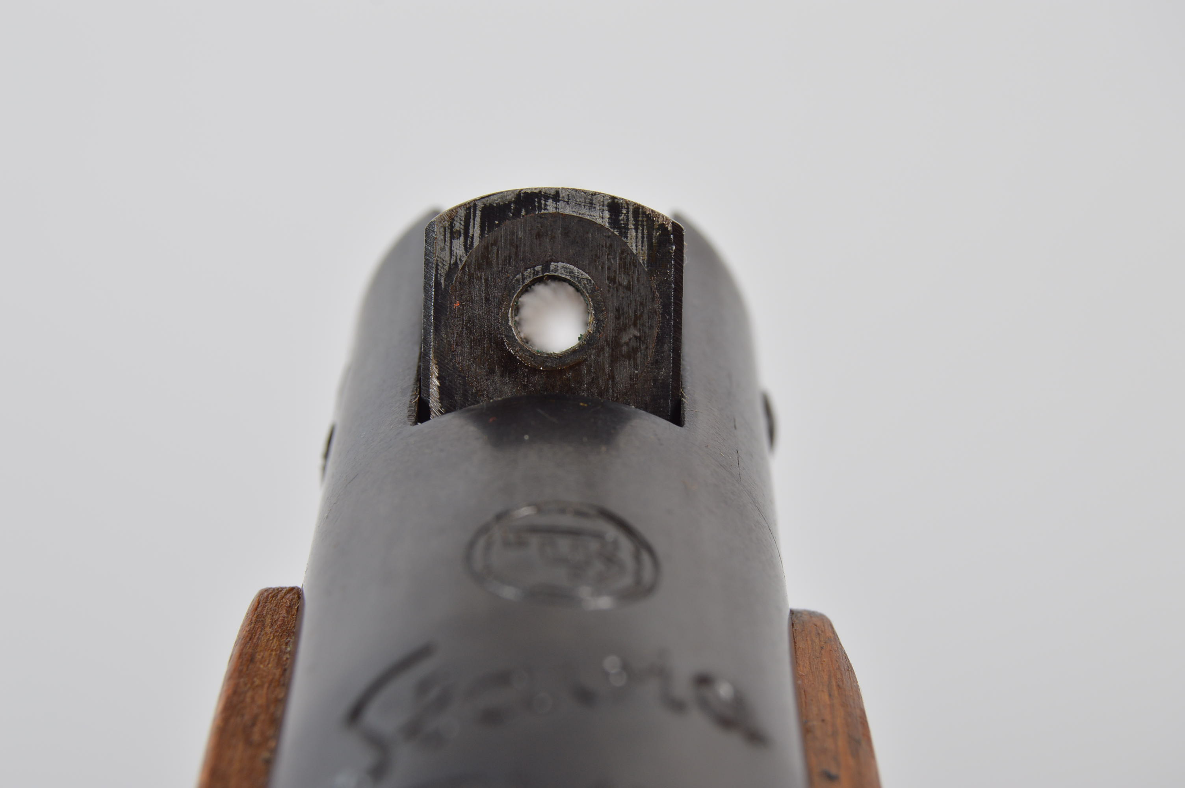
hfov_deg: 24.6
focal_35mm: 82
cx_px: 592
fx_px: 2713
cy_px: 394
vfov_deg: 16.5
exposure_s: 1/125
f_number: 9
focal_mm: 55
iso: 200
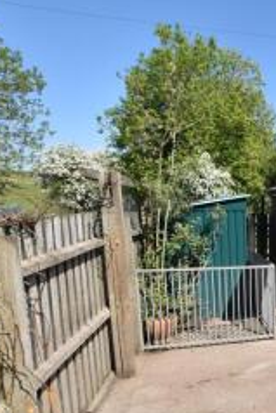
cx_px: 363
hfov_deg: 32.3
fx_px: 344
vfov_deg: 60.8
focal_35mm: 30
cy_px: 266
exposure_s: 1/200
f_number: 7.1
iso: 100
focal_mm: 10
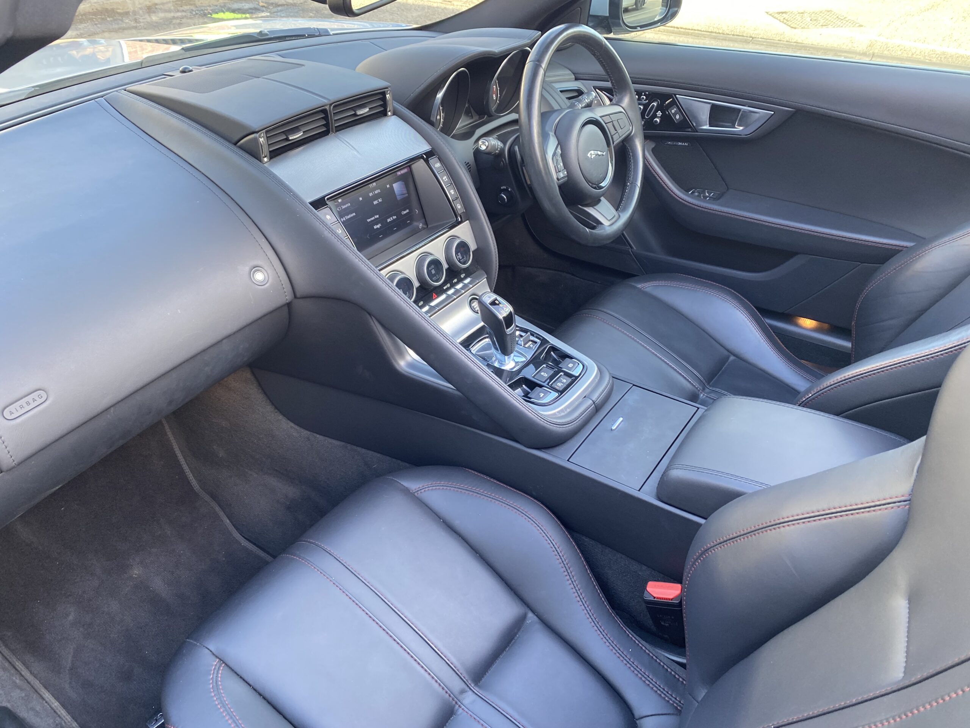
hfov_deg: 67.3
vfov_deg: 53.1
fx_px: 729
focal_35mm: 26
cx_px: 485
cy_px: 364
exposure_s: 1/121
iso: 100
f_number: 1.8
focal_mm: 4.25
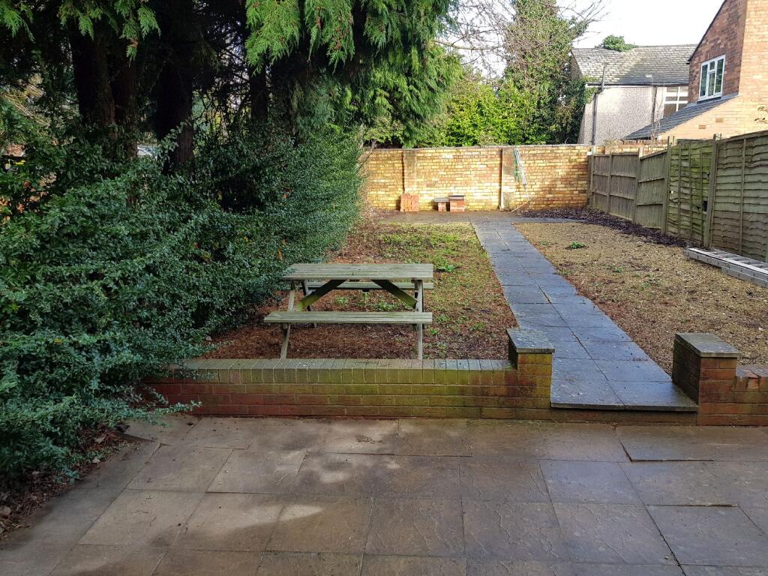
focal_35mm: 26
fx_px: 577
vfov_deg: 53.1
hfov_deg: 67.3
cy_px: 288
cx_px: 384
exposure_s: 1/230
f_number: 1.7
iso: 40
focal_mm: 4.2
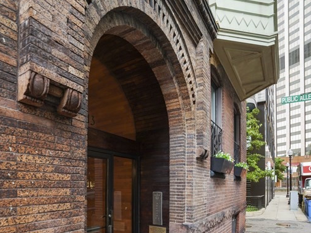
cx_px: 156
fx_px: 198
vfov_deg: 57.2
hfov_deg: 76.3
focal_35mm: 22
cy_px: 182
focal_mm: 10
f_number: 7.1
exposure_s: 1/4
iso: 320
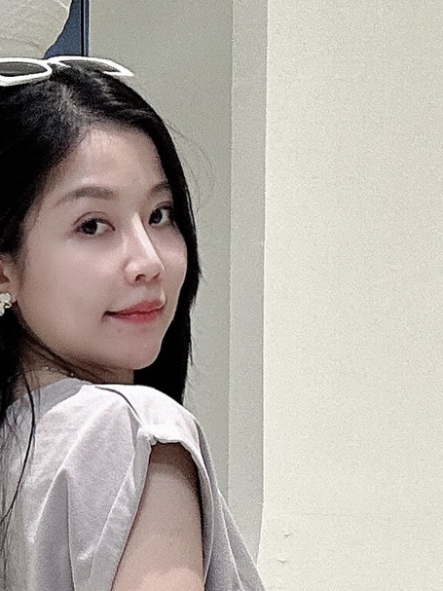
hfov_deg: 16.0
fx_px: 1553
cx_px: 54
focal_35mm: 91
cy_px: 1049
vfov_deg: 17.6
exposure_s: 1/50
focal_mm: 2.69
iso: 80
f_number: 1.9
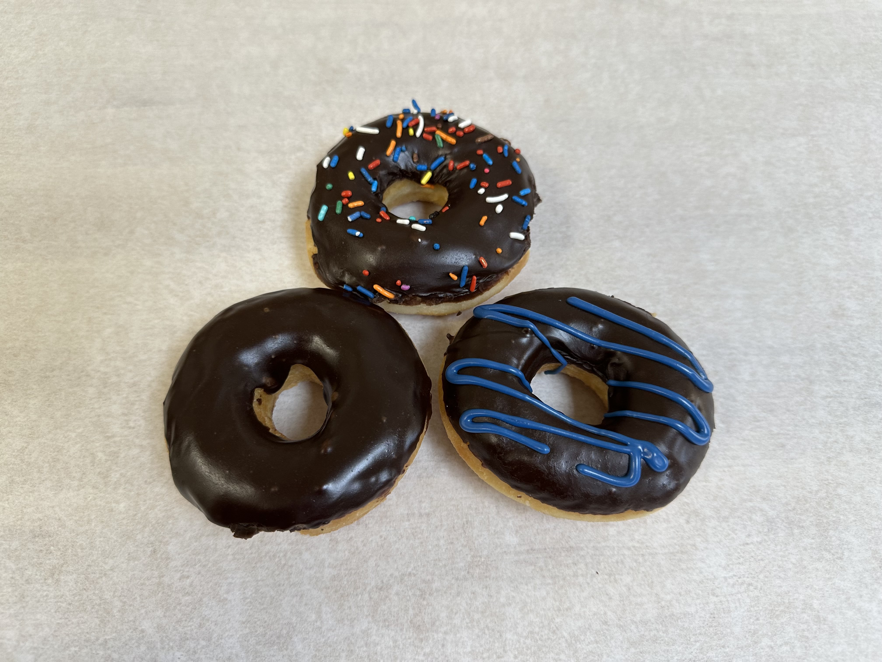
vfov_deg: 56.8
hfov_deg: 71.6
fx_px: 612
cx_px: 441
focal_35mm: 24
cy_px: 331
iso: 200
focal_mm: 6.86
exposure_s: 1/120
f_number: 1.78
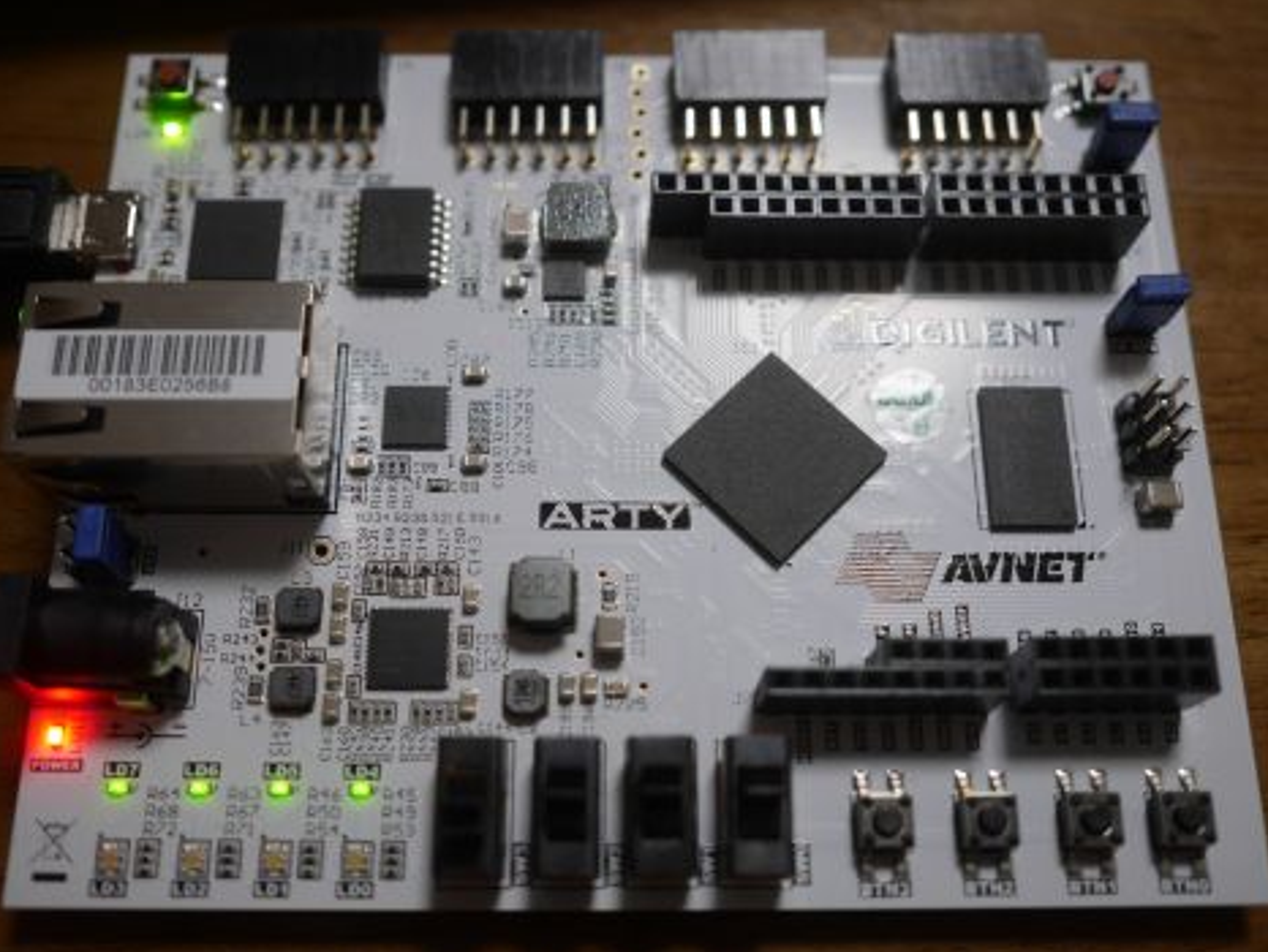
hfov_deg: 52.6
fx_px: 1283
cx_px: 639
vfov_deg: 40.7
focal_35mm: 35
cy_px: 476
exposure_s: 1/60
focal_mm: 17
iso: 400
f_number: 2.8
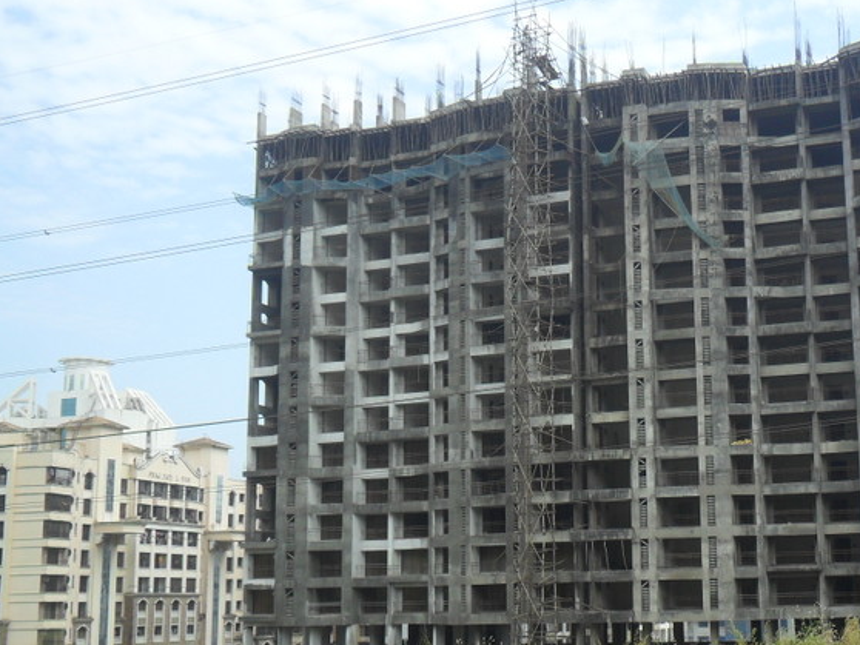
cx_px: 604
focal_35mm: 53
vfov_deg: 27.5
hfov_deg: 35.6
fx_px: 1317
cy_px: 380
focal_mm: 6.6
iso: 100
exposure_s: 1/500
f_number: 4
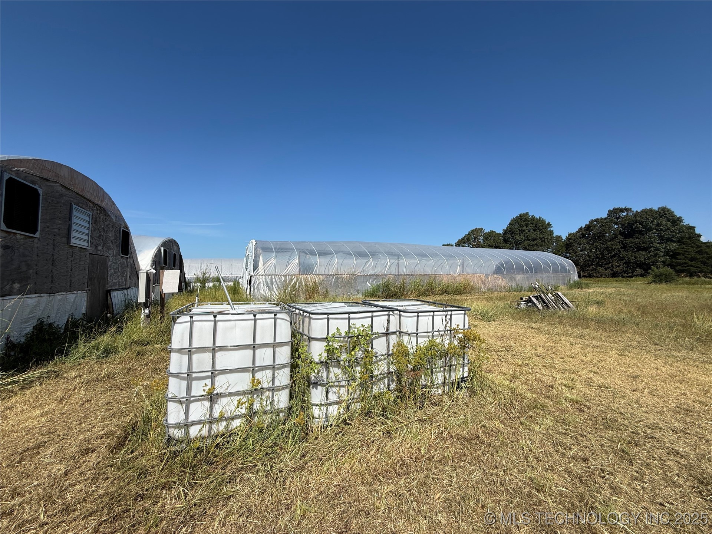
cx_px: 356
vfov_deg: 85.7
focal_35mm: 14
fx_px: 288
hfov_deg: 102.1
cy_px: 267
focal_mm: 2.22
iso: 20
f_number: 2.2
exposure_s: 1/970
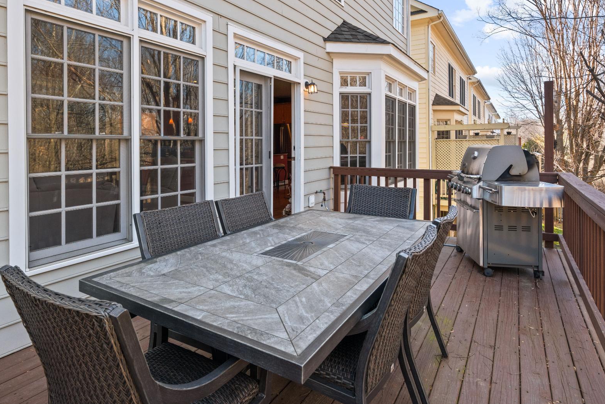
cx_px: 271
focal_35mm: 21
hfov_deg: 80.9
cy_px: 146
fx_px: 353
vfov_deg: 58.6
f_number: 7.1
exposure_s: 1/30
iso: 800
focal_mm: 16
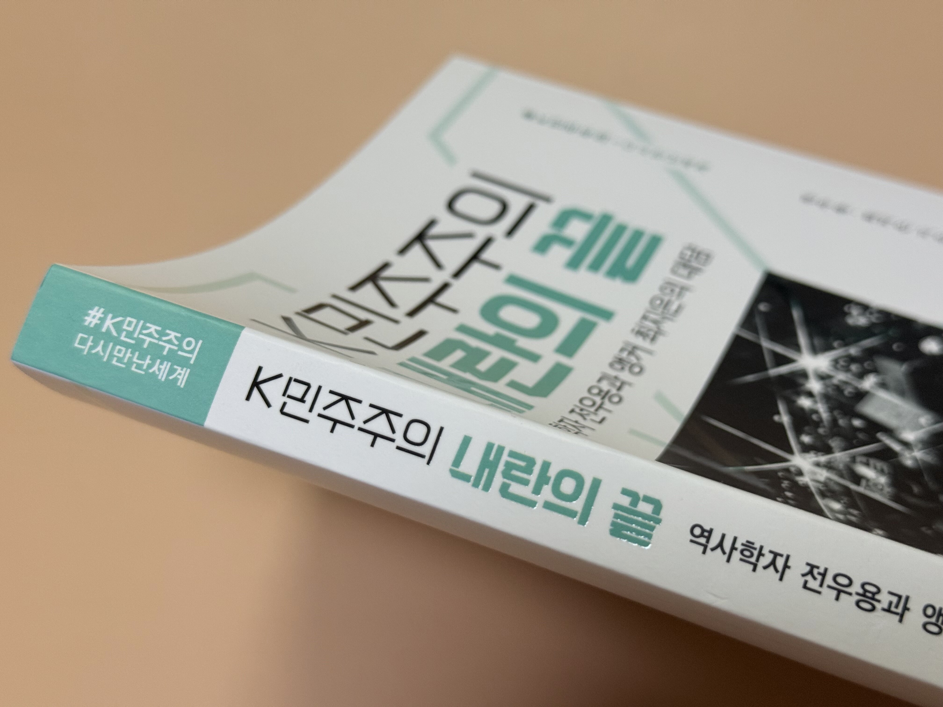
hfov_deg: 39.7
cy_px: 354
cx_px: 472
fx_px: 1308
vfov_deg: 30.3
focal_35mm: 48
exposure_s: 1/120
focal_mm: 6.76
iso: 125
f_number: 1.78
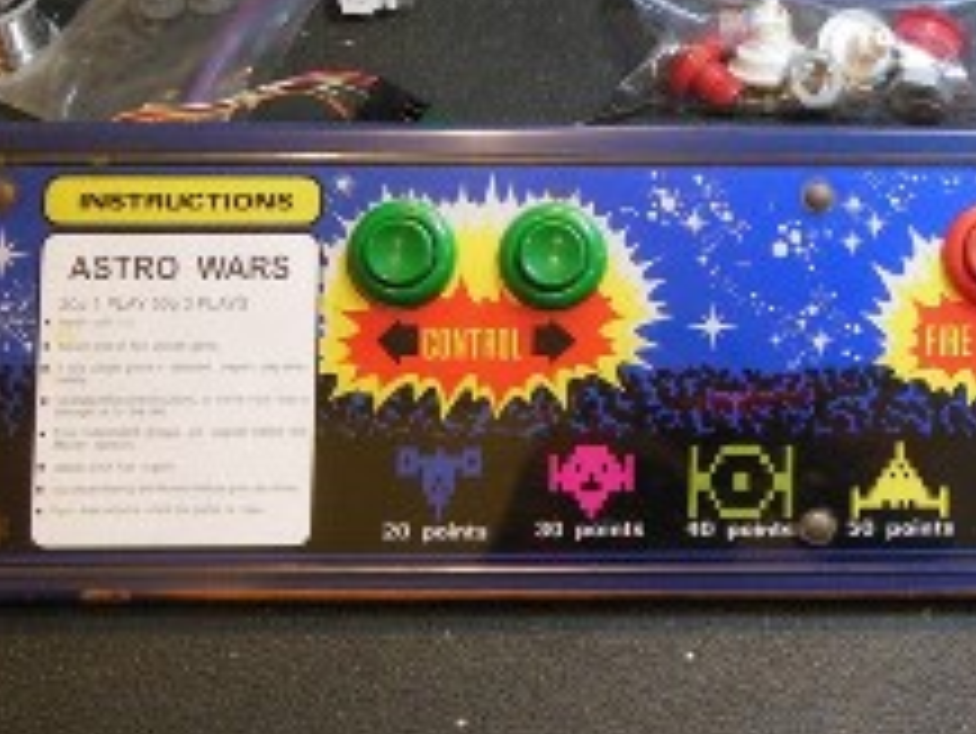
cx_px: 814
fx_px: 1918
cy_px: 167
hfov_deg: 27.8
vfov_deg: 21.4
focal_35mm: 68
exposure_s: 1/20
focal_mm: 6
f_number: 3.5
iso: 400
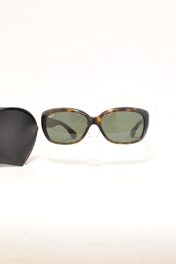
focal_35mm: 52
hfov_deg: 25.8
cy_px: 132
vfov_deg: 37.8
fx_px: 384
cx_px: 88
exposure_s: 1/100
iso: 800
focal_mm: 35
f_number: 4
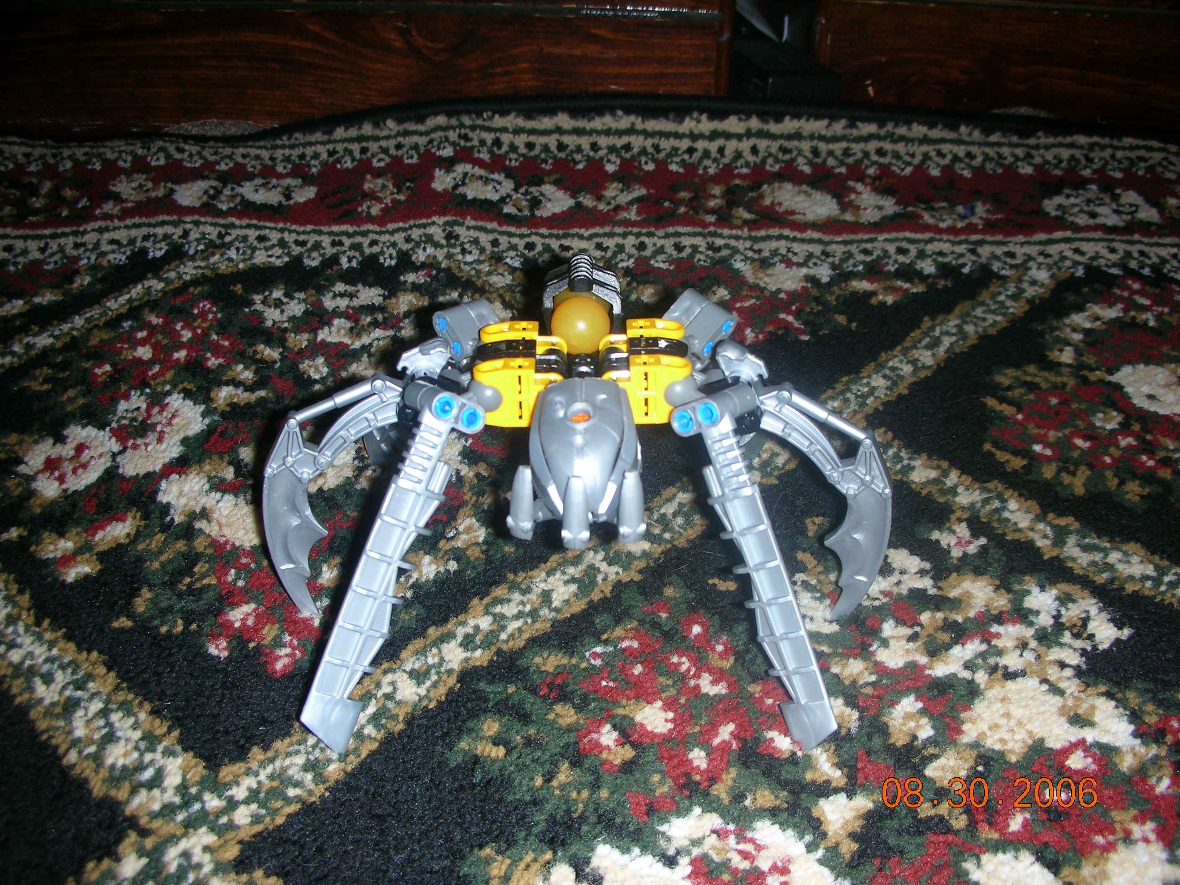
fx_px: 1193
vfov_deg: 40.7
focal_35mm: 35
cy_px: 442
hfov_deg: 52.6
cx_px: 590
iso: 50
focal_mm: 5.8
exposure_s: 1/60.1
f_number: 3
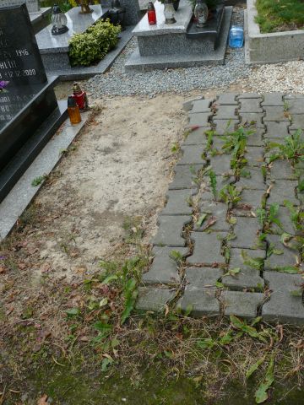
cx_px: 152
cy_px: 202
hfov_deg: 40.7
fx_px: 410
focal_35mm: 35
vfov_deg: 52.6
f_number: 4
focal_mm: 7.4
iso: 100
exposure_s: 1/125
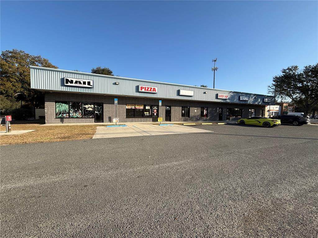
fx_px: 129
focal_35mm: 14
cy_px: 119
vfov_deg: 85.7
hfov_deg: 102.1
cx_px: 159
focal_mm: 2.22
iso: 50
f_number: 2.2
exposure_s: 1/1497
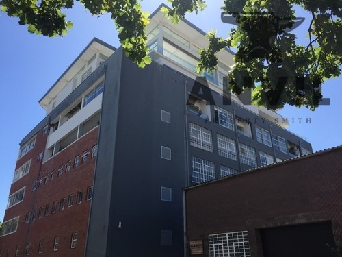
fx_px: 287
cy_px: 128
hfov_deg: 61.7
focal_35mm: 29
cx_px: 171
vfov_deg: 48.2
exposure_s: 1/1319
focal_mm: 4.15
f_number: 2.2
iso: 32
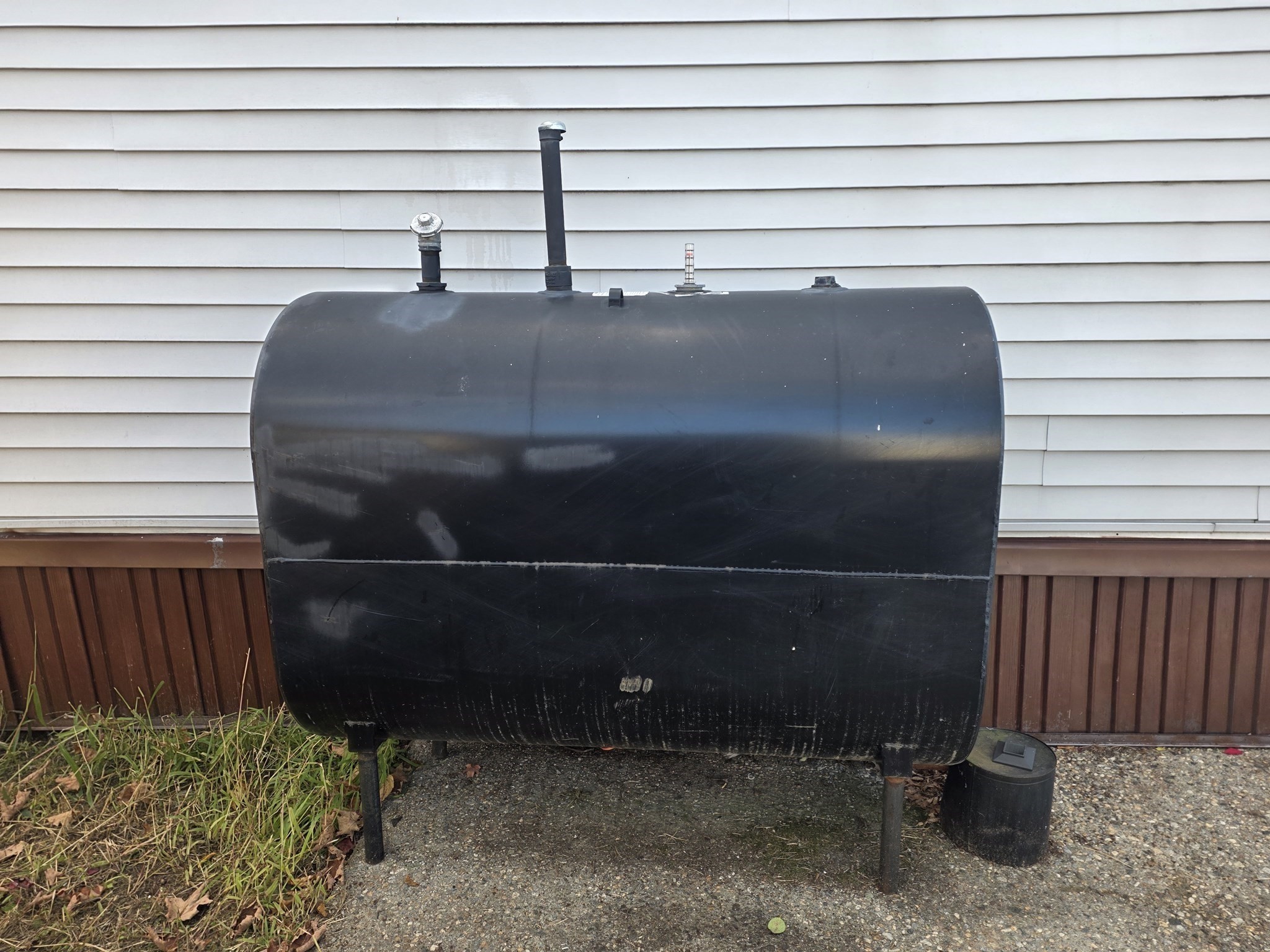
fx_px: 844
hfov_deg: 73.9
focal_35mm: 23
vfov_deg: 58.9
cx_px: 635
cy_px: 476
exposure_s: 1/180
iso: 40
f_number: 1.7
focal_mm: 6.25
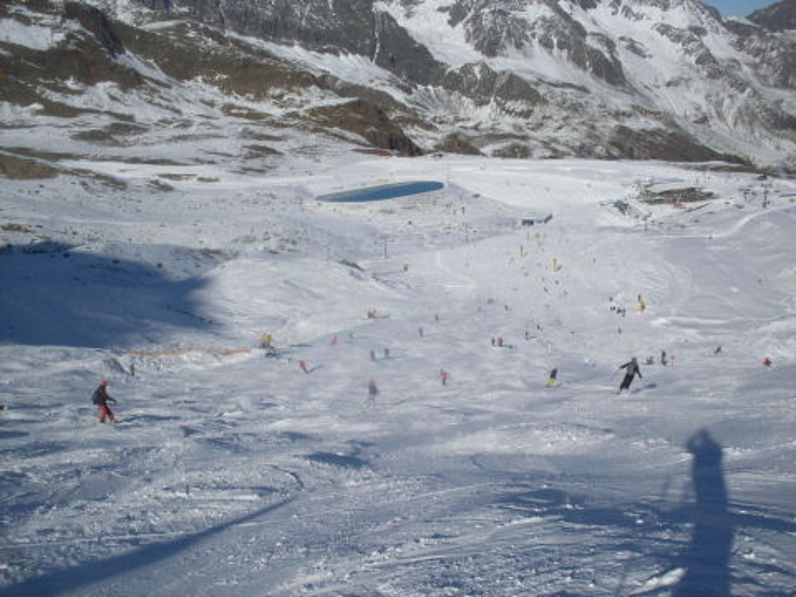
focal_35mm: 38
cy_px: 298
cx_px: 398
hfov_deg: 49.0
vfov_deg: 37.7
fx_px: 874
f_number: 8.4
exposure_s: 1/750
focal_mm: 6.3
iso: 80
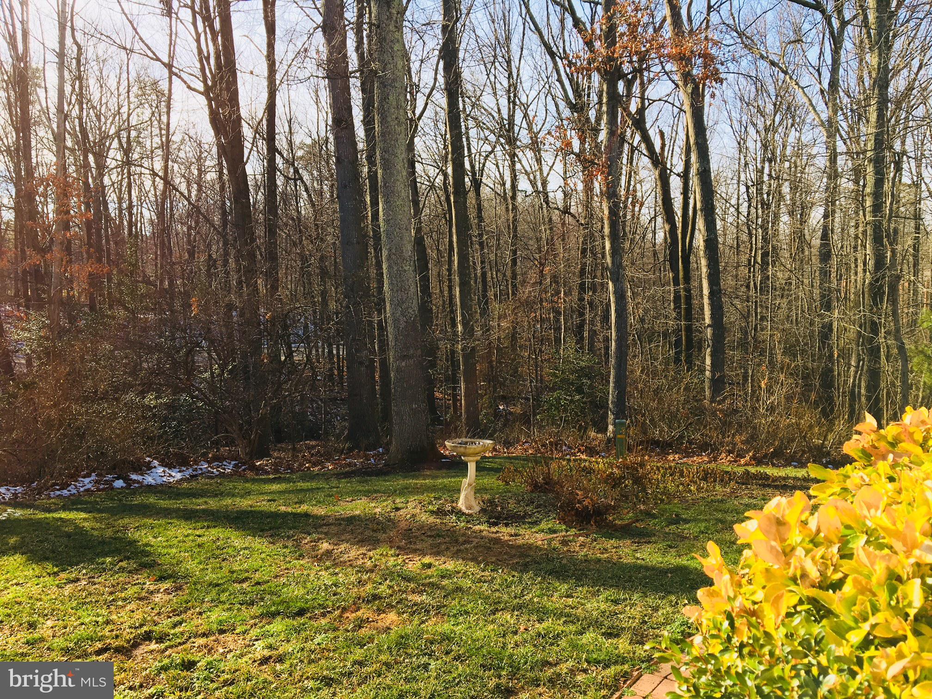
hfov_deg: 61.7
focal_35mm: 29
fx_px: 781
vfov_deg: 48.2
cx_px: 466
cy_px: 350
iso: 25
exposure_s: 1/499
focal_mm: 4.15
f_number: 2.2
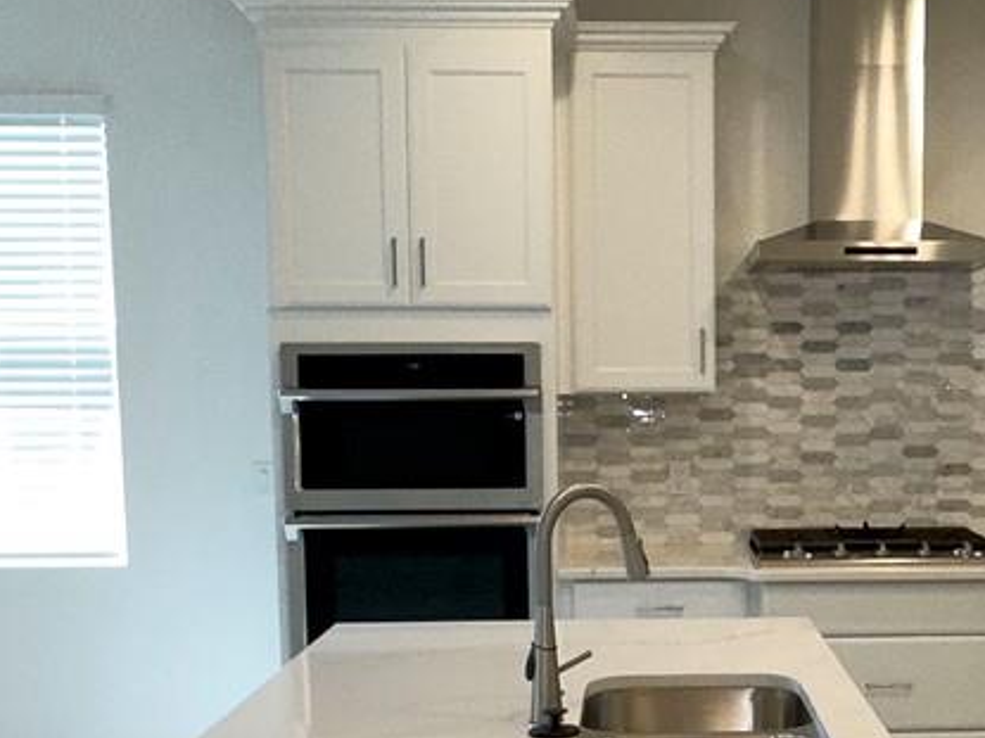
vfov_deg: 26.7
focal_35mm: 54
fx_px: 1536
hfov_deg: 34.9
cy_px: 551
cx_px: 722
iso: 160
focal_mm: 2.22
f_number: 2.2
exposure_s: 1/120
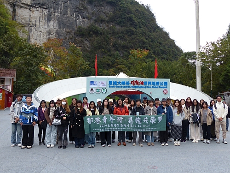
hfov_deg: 58.4
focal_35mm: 31
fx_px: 206
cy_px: 86
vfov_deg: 45.4
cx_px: 115
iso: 100
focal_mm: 5.4
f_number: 3.5
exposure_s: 1/160
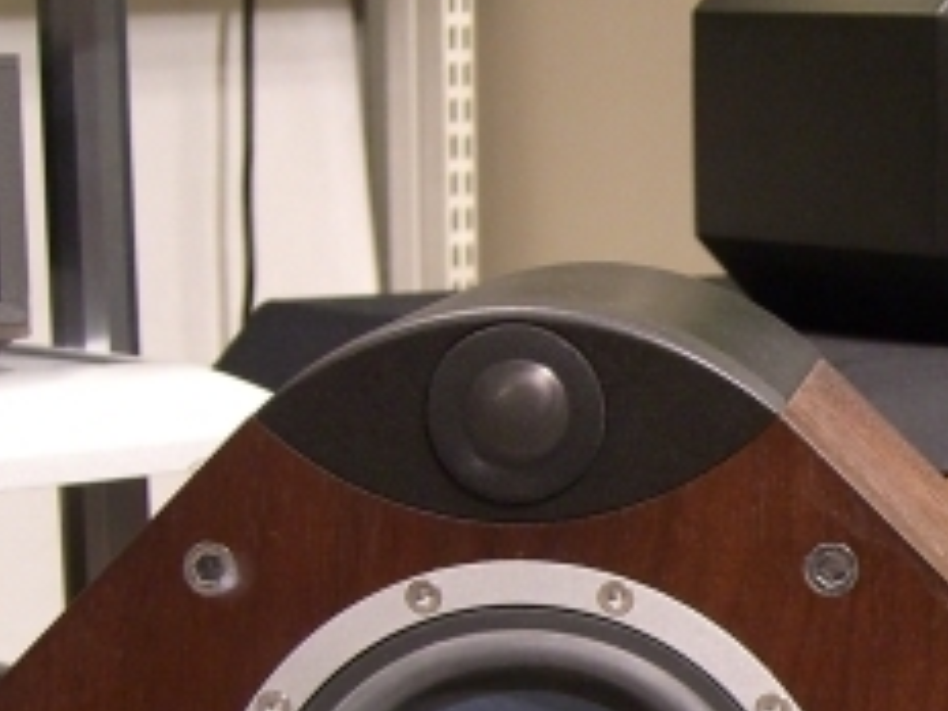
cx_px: 1148
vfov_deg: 11.5
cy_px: 809
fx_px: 3478
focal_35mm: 127
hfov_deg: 15.0
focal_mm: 9.5
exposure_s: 1/13
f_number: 3.1
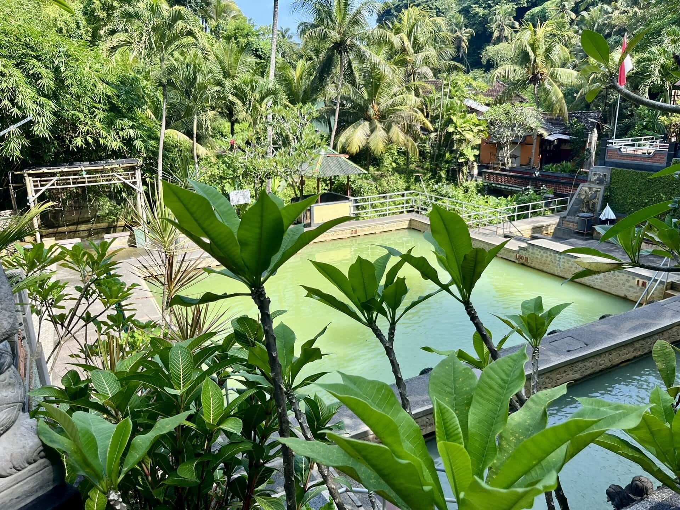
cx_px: 340
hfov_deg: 67.3
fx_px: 511
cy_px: 255
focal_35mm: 26
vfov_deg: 53.1
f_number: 1.6
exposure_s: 1/1066
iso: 50
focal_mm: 5.1
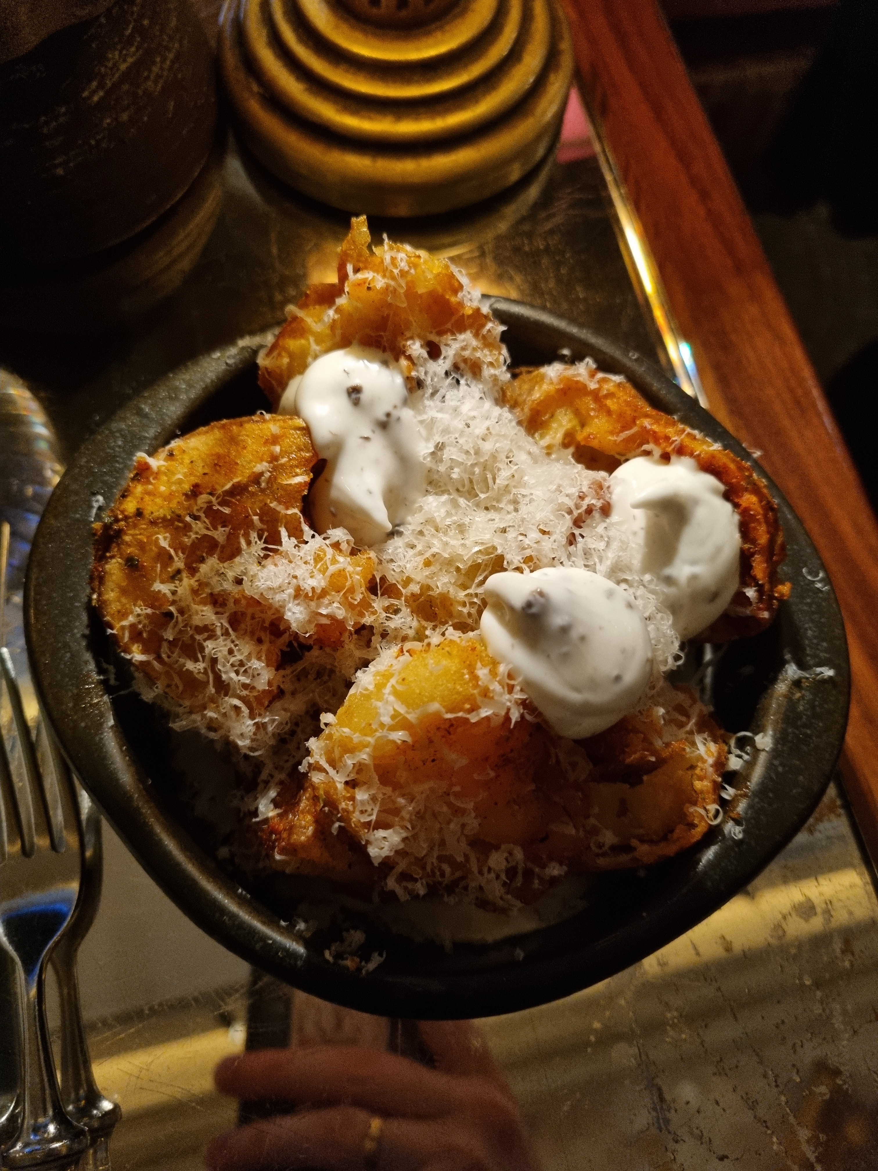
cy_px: 586
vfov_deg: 67.3
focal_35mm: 26
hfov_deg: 53.1
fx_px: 879
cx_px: 439
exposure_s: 1/24
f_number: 1.8
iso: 640
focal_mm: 5.4
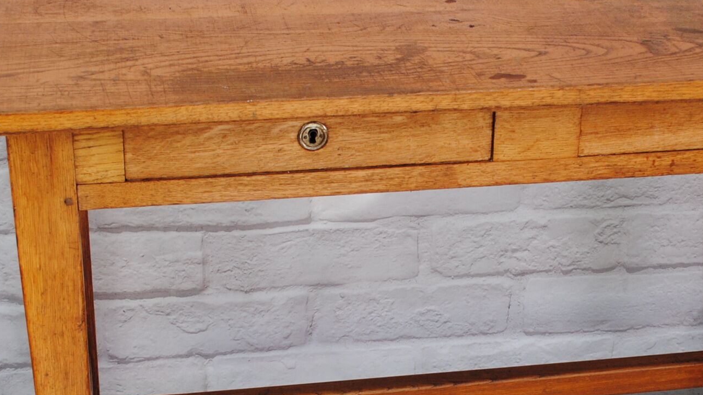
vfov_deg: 15.4
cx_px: 391
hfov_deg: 27.2
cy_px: 291
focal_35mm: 78
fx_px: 1454
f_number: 5
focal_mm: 22
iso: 200
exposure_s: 1/100
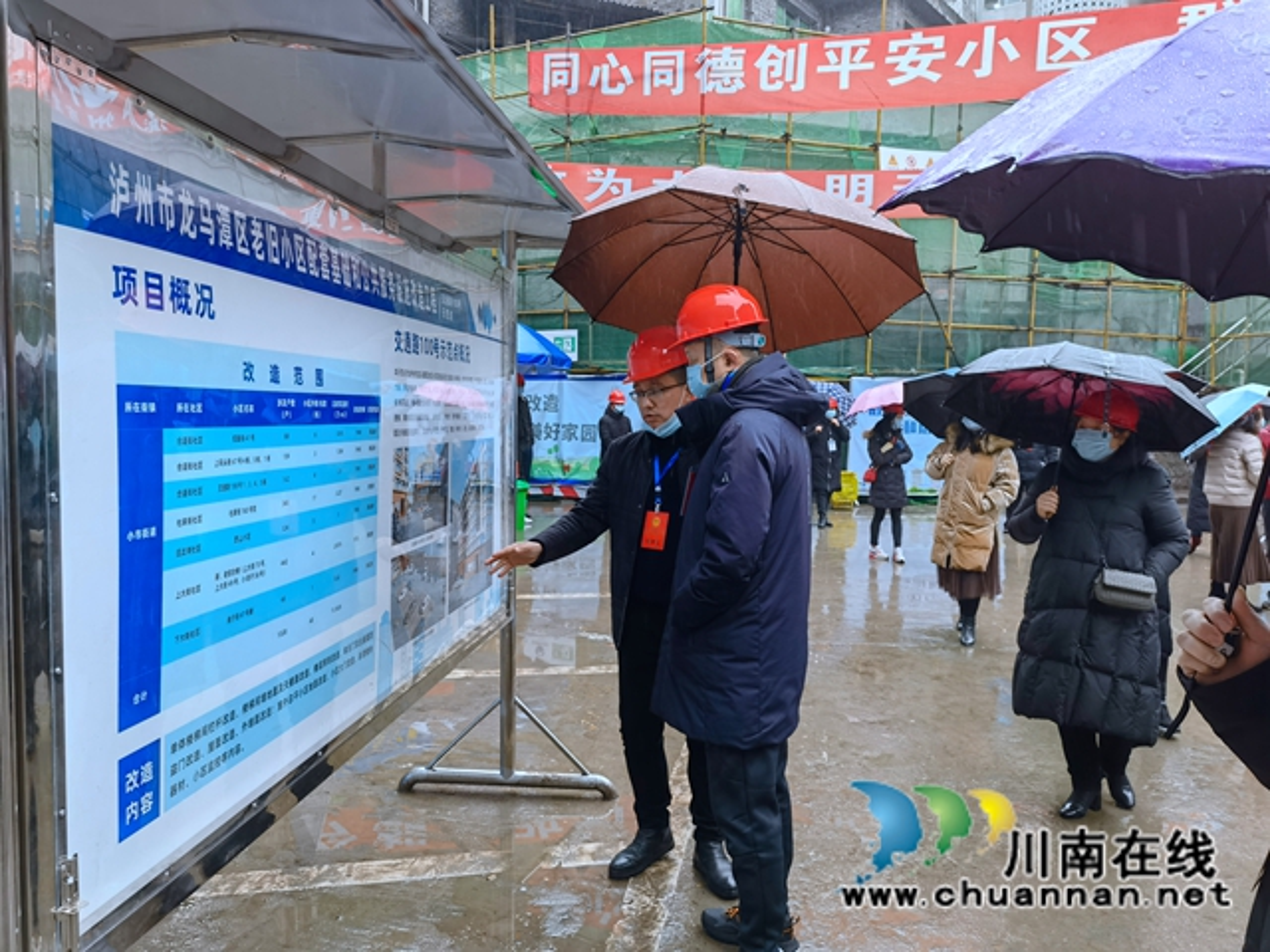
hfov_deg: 65.3
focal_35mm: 27
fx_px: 991
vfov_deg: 51.4
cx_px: 635
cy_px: 476
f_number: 1.9
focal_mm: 6.67
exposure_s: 1/100
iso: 125
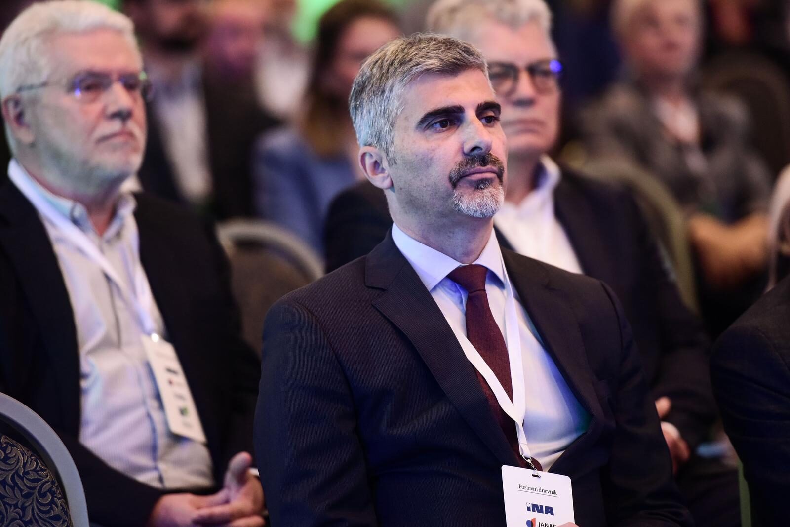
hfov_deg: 10.3
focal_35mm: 200
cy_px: 264
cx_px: 395
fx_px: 4389
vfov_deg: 6.9
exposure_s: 1/160
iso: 3200
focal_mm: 200
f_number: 2.8
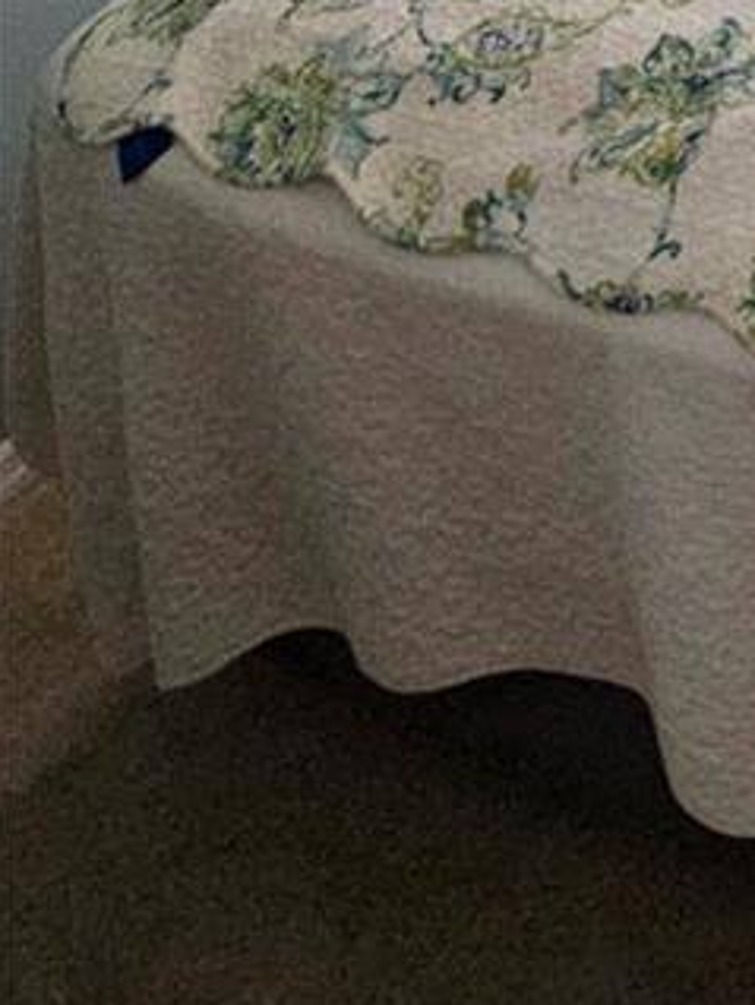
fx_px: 1423
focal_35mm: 49
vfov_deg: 24.6
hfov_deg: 19.9
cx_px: 1418
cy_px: -657
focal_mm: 2.2
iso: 320
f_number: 2.2
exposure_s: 1/60.2
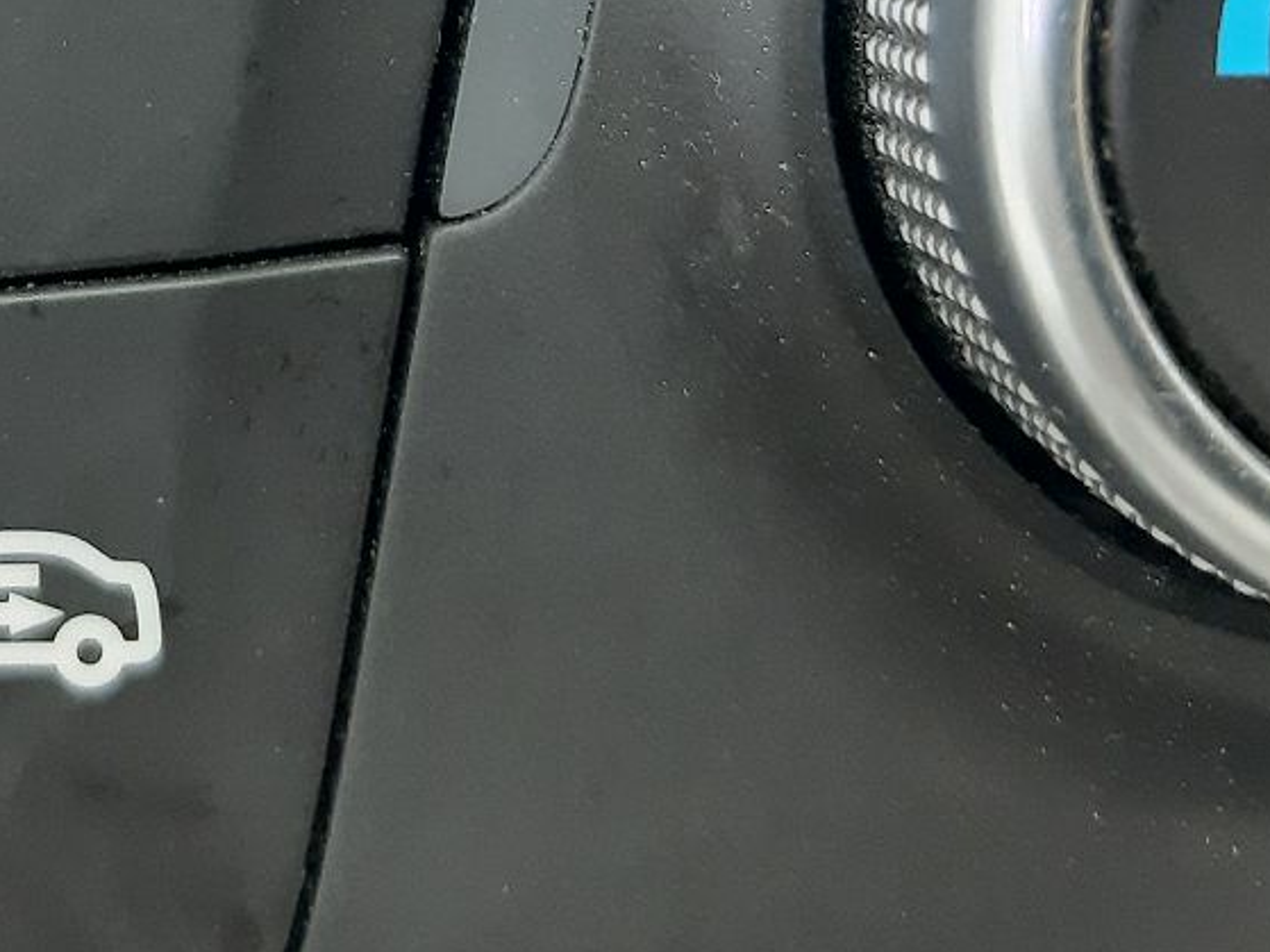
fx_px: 3008
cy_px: -245
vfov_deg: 17.0
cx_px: -76
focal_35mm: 82
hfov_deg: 22.7
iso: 320
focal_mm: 3.93
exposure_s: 1/50
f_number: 1.7
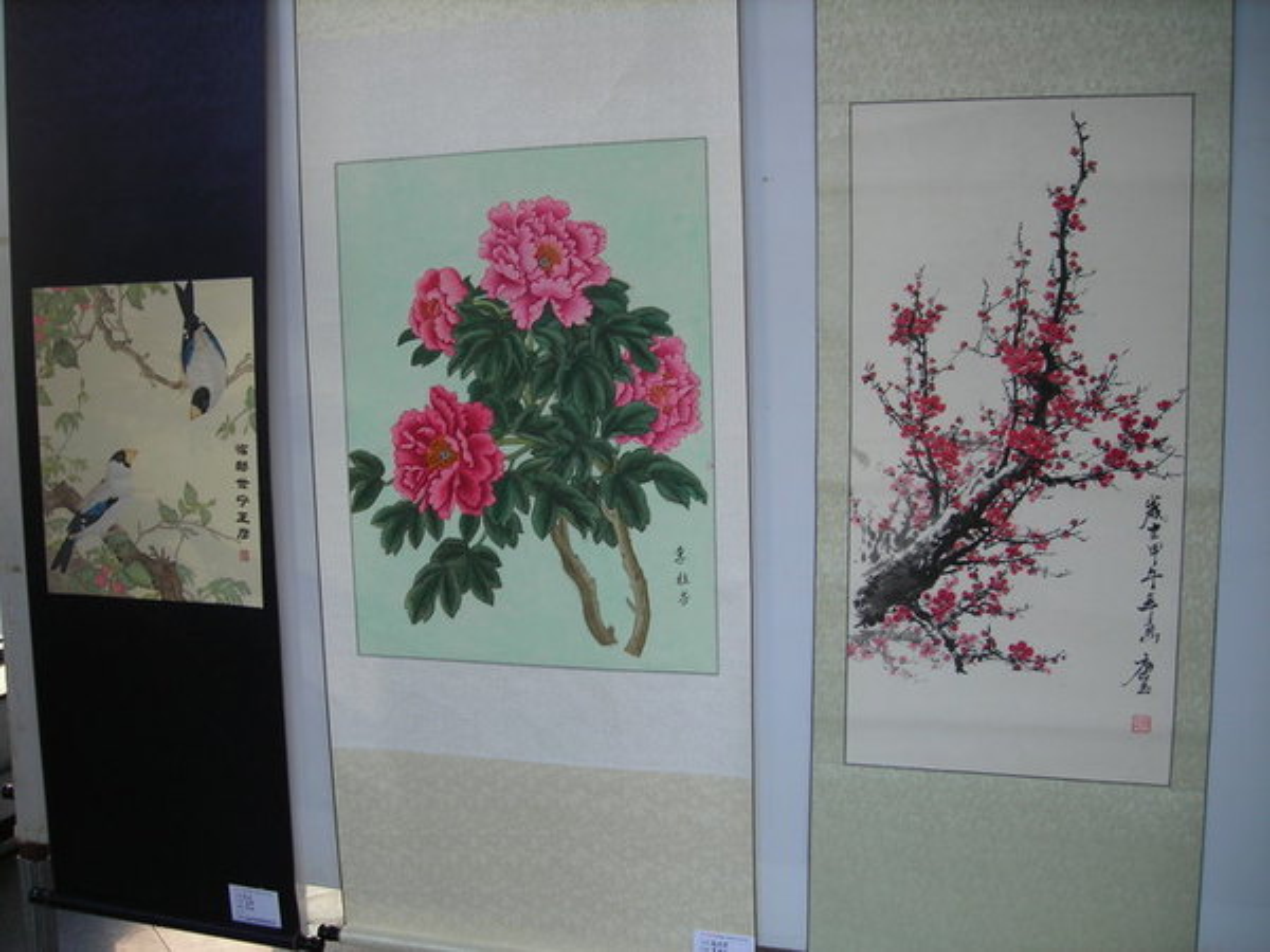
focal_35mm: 38
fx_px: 1394
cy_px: 476
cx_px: 635
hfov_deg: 49.0
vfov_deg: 37.7
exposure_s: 1/48.2
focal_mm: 6.3
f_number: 3.2
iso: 50
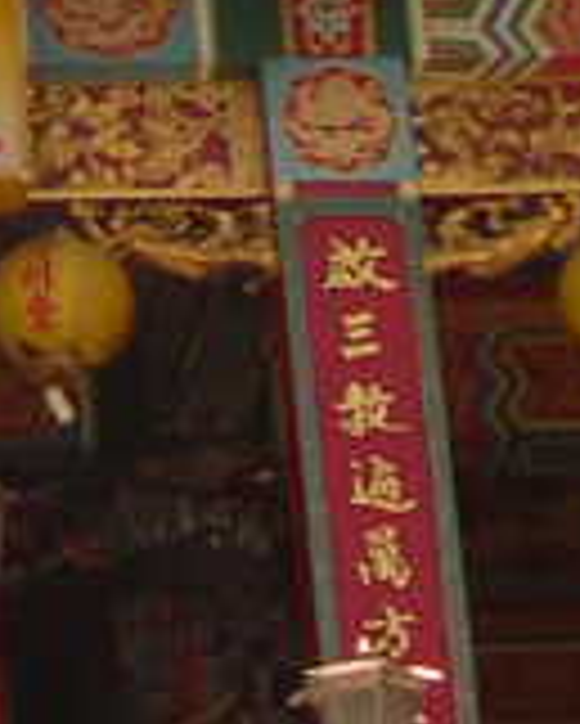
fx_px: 5574
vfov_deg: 7.2
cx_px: -728
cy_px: -531
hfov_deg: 5.8
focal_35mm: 260
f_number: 8
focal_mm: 9
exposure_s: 1/124
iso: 100
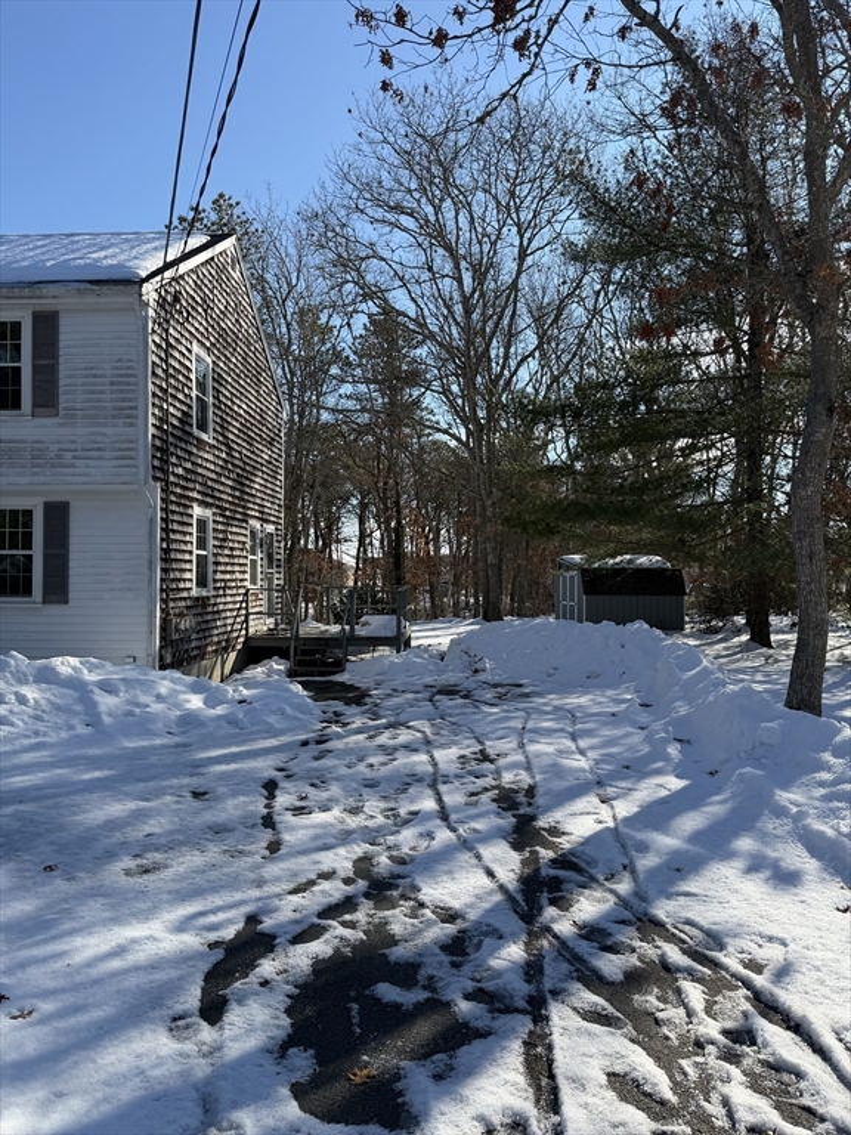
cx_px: 426
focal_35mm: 24
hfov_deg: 56.8
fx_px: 787
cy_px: 568
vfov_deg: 71.6
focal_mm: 6.76
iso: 80
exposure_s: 1/4405
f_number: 1.78
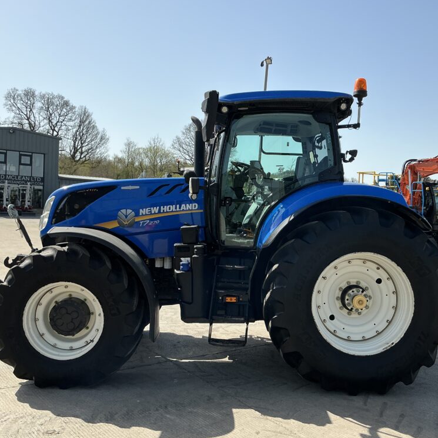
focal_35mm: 34
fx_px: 487
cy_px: 222
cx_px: 254
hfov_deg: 48.3
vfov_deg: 48.4
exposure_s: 1/1912
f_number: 1.8
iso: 25
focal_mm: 3
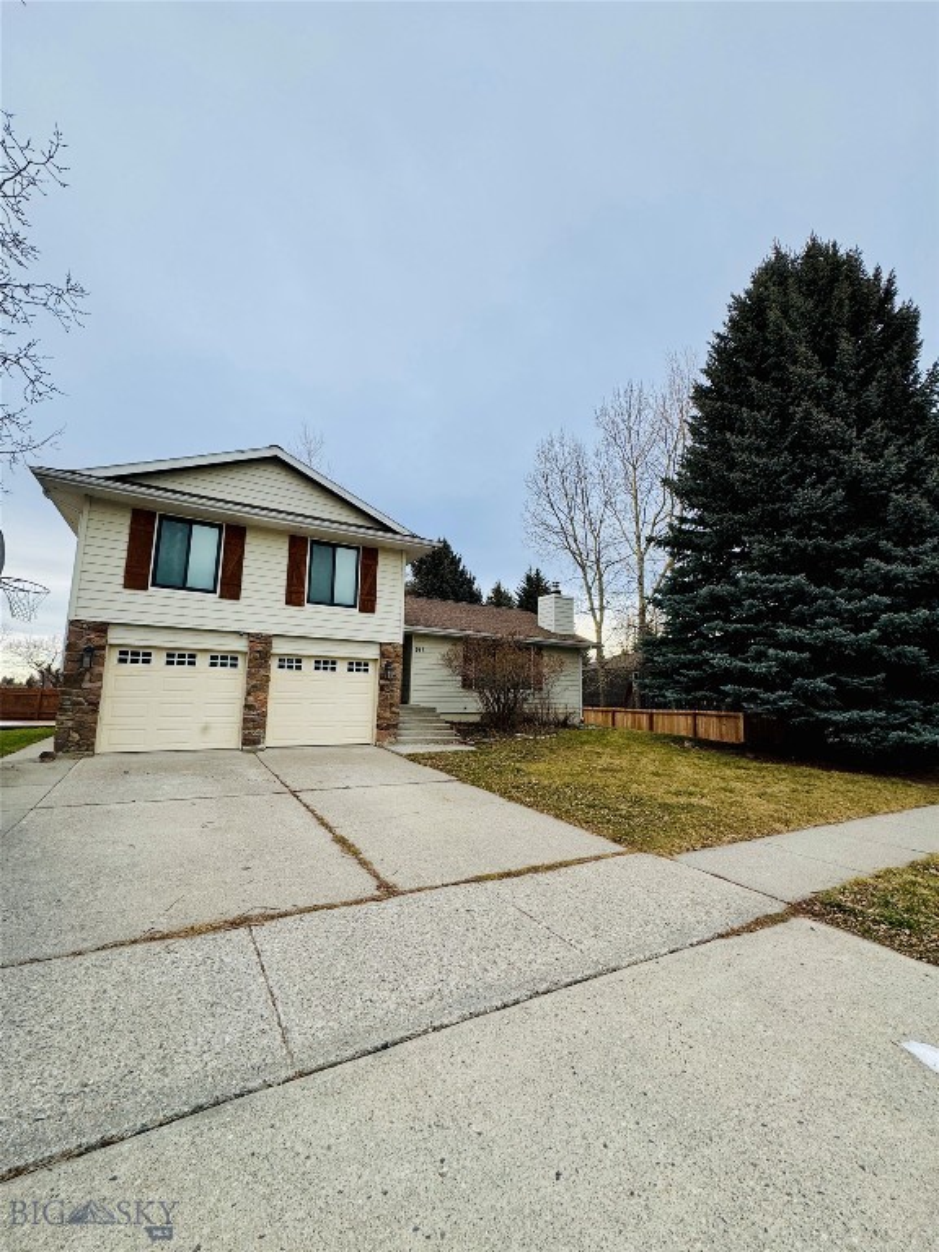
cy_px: 626
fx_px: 506
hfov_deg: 85.7
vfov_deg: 102.1
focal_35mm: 14
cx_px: 470
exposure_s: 1/280
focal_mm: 2.22
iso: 40
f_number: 2.2
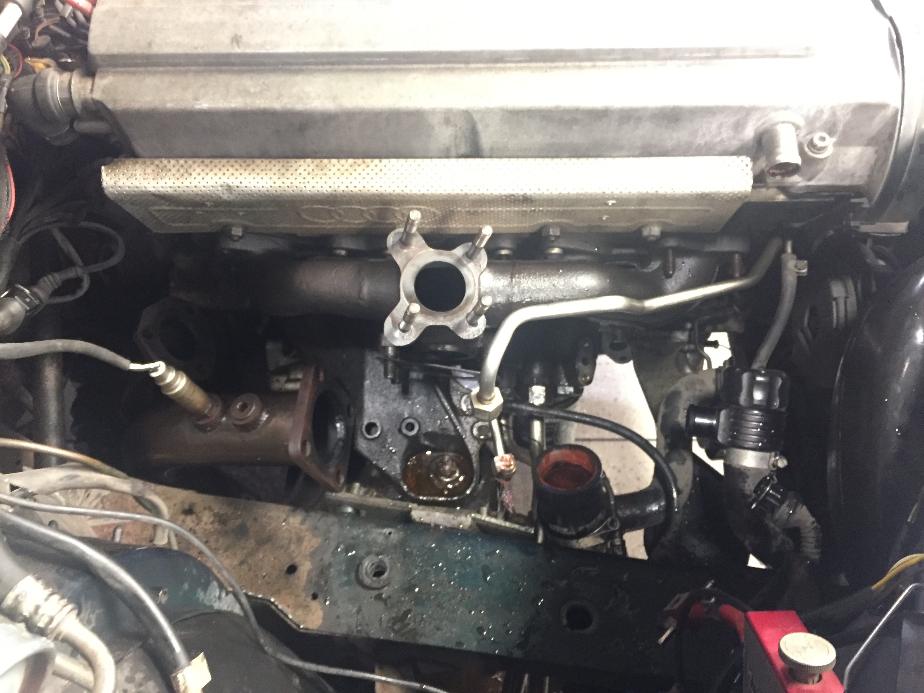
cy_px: 346
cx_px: 462
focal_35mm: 29
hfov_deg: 61.7
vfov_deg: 48.2
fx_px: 774
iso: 250
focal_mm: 4.15
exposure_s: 1/15
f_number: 2.2
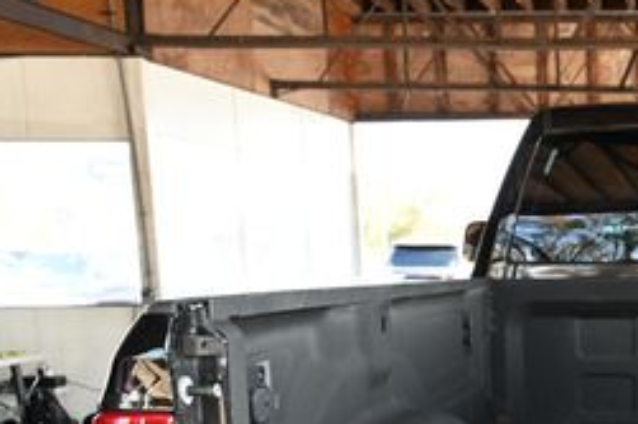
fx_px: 1333
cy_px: 463
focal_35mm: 75
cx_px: 757
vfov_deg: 17.5
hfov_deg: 24.5
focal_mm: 29.5
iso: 1250
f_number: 5.6
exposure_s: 1/200
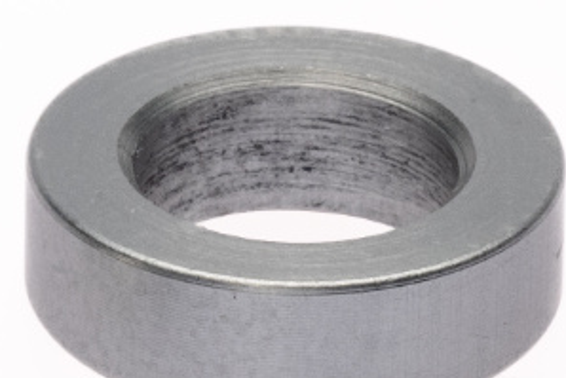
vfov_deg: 2.8
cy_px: 410
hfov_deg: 4.2
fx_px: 7597
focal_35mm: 483
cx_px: -348
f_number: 22
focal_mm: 120
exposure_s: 1/125
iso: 200
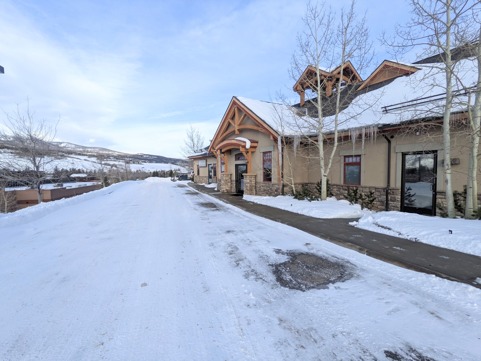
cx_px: 240
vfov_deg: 78.1
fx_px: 222
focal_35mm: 16
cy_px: 180
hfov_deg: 94.5
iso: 39
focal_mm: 2.22
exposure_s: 1/874
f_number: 2.2
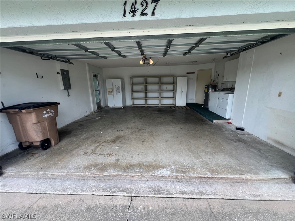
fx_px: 111
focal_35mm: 13
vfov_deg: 89.9
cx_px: 148
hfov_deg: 106.2
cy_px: 110
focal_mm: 1.57
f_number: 1.8
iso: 32
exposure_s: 1/99
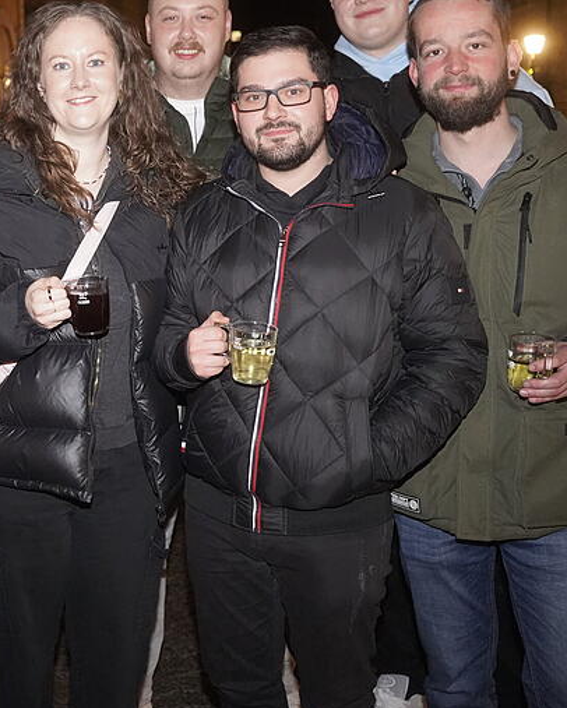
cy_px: 280
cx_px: 38
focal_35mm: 52
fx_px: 1090
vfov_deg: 35.8
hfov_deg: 27.9
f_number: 3.5
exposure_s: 1/60
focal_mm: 30
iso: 6400
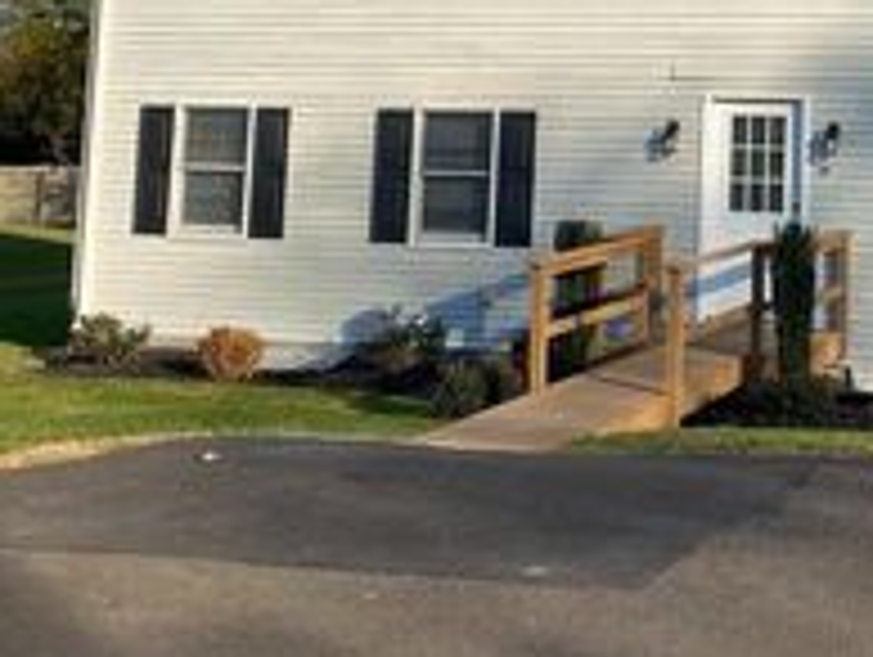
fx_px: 1692
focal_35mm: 67
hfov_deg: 27.6
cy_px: -106
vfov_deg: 20.7
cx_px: 832
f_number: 1.8
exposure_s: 1/2028
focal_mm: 4.25
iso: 32
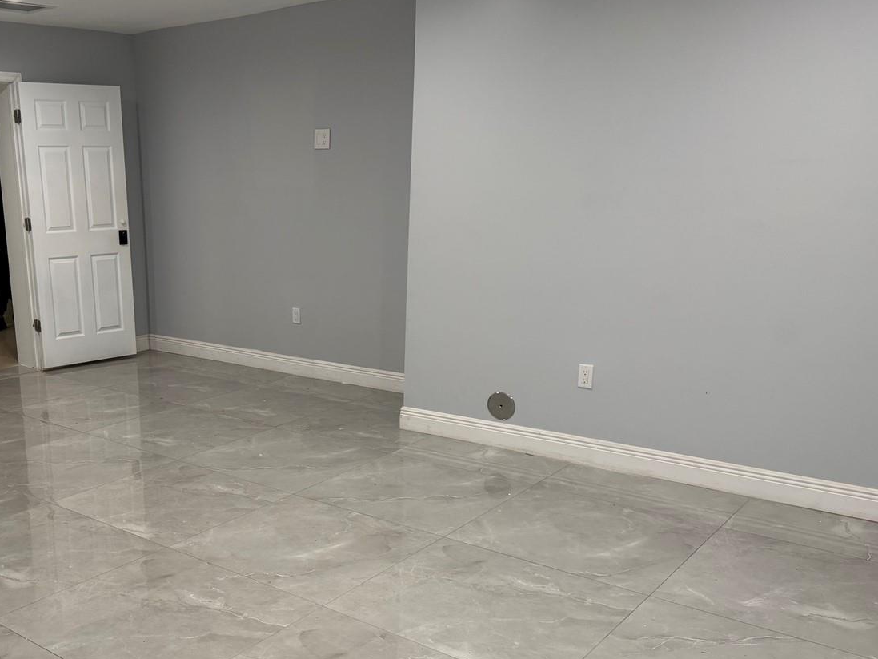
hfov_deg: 51.0
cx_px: 251
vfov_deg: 40.4
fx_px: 888
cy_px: 412
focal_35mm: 35
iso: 160
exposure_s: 1/120
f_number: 1.78
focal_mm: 6.76
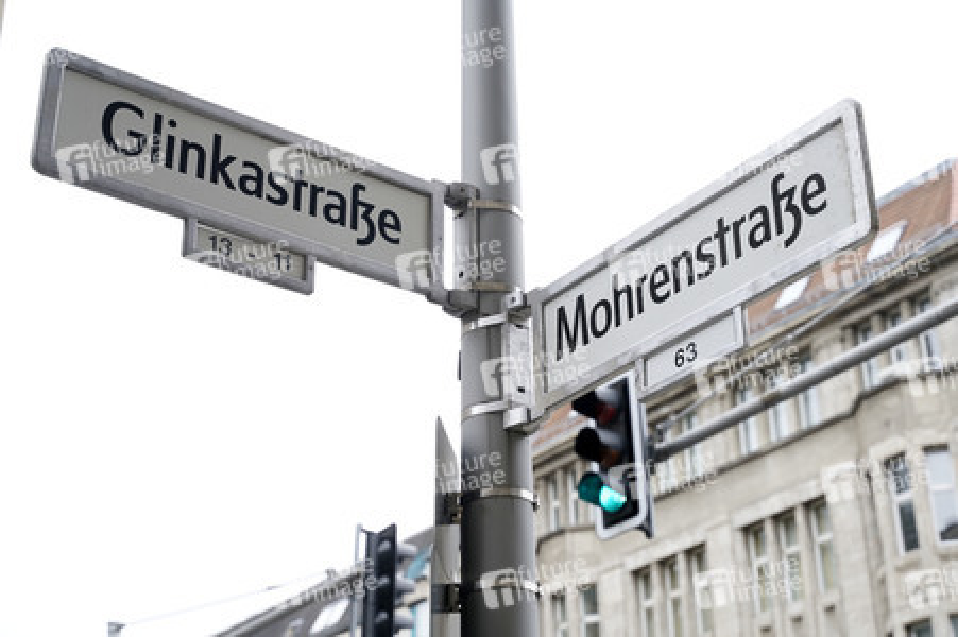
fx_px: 1569
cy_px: 318
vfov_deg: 23.0
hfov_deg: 34.0
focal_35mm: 59
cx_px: 479
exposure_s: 1/160
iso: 640
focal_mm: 59
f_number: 5.6
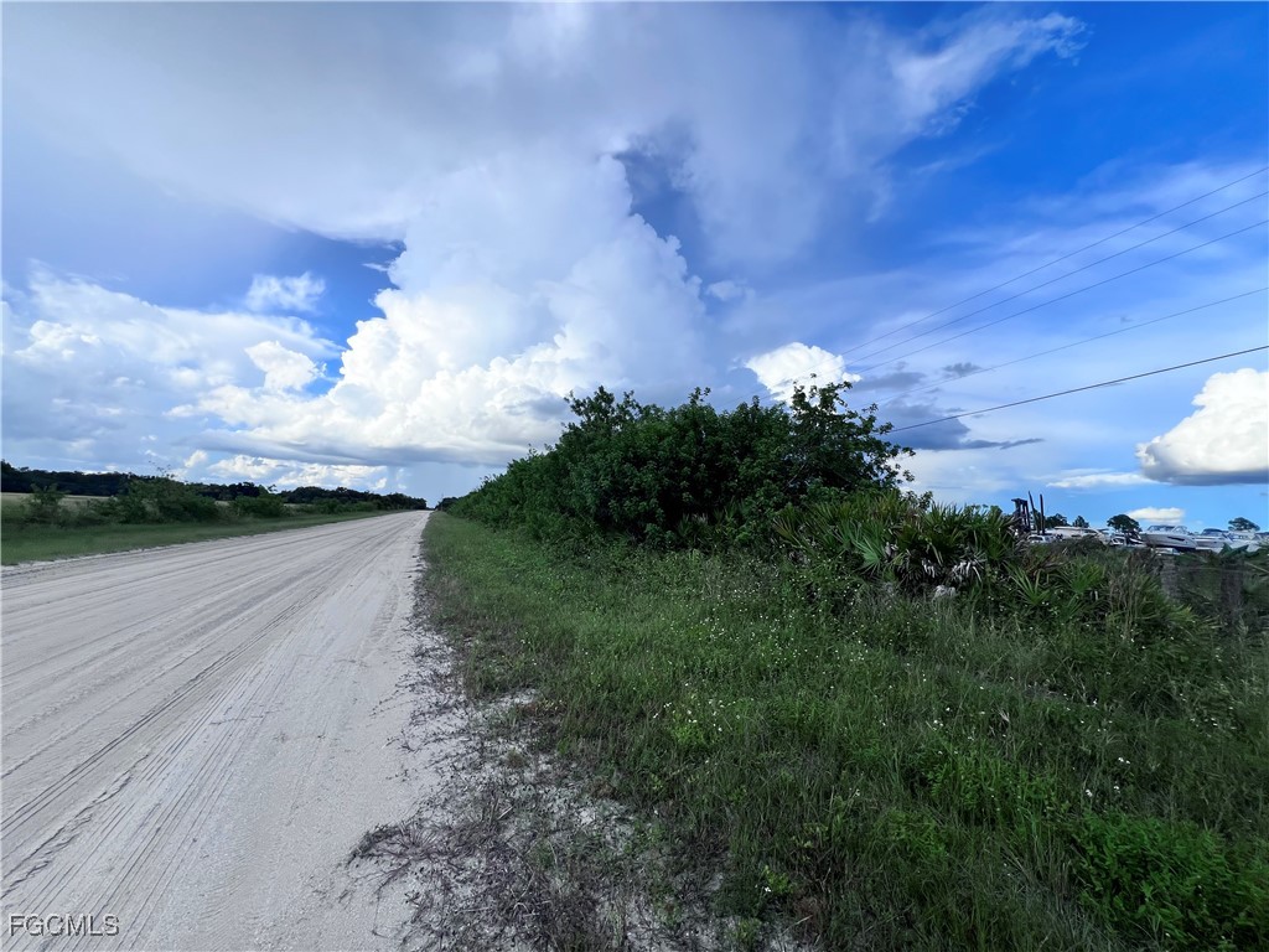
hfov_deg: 106.2
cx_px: 634
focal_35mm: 13
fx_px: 477
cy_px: 476
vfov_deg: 89.9
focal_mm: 1.57
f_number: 1.8
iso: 32
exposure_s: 1/1553
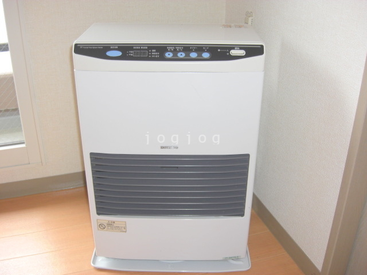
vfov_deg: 37.7
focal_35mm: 38
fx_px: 403
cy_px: 138
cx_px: 184
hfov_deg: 49.0
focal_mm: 7.9
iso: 100
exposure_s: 1/60
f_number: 2.8
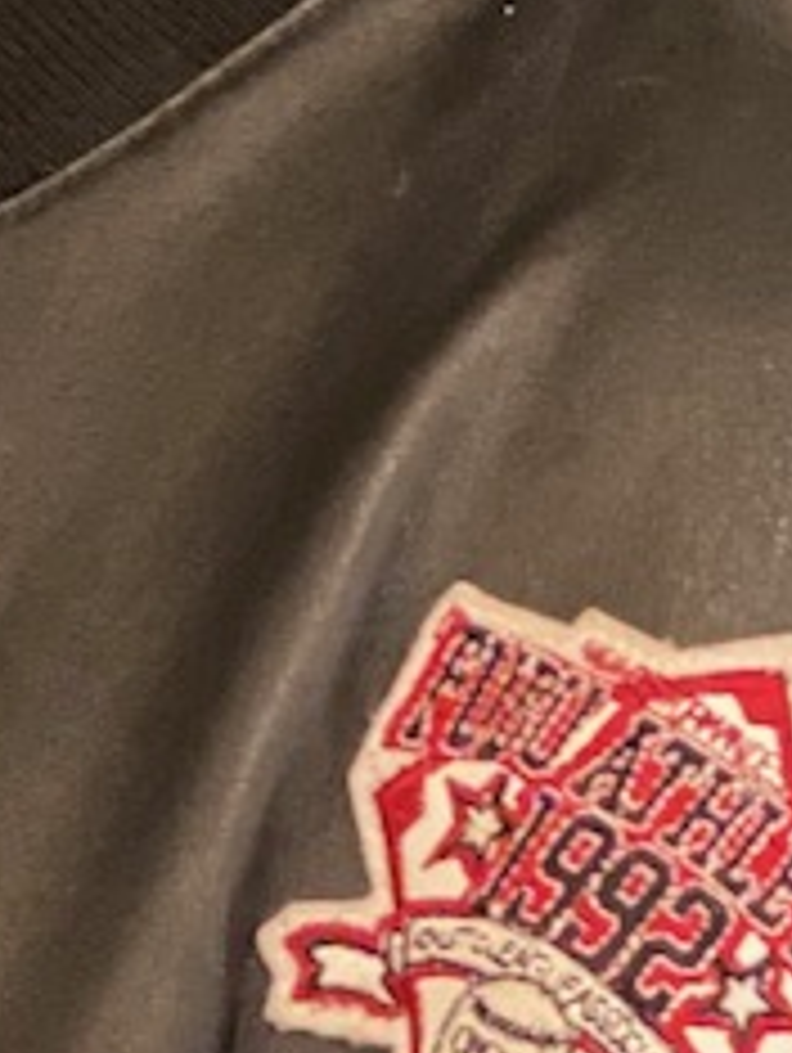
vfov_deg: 6.7
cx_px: 292
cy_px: 2421
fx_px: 8648
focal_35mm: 284
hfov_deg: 5.2
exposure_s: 1/20
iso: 400
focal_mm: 6
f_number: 2
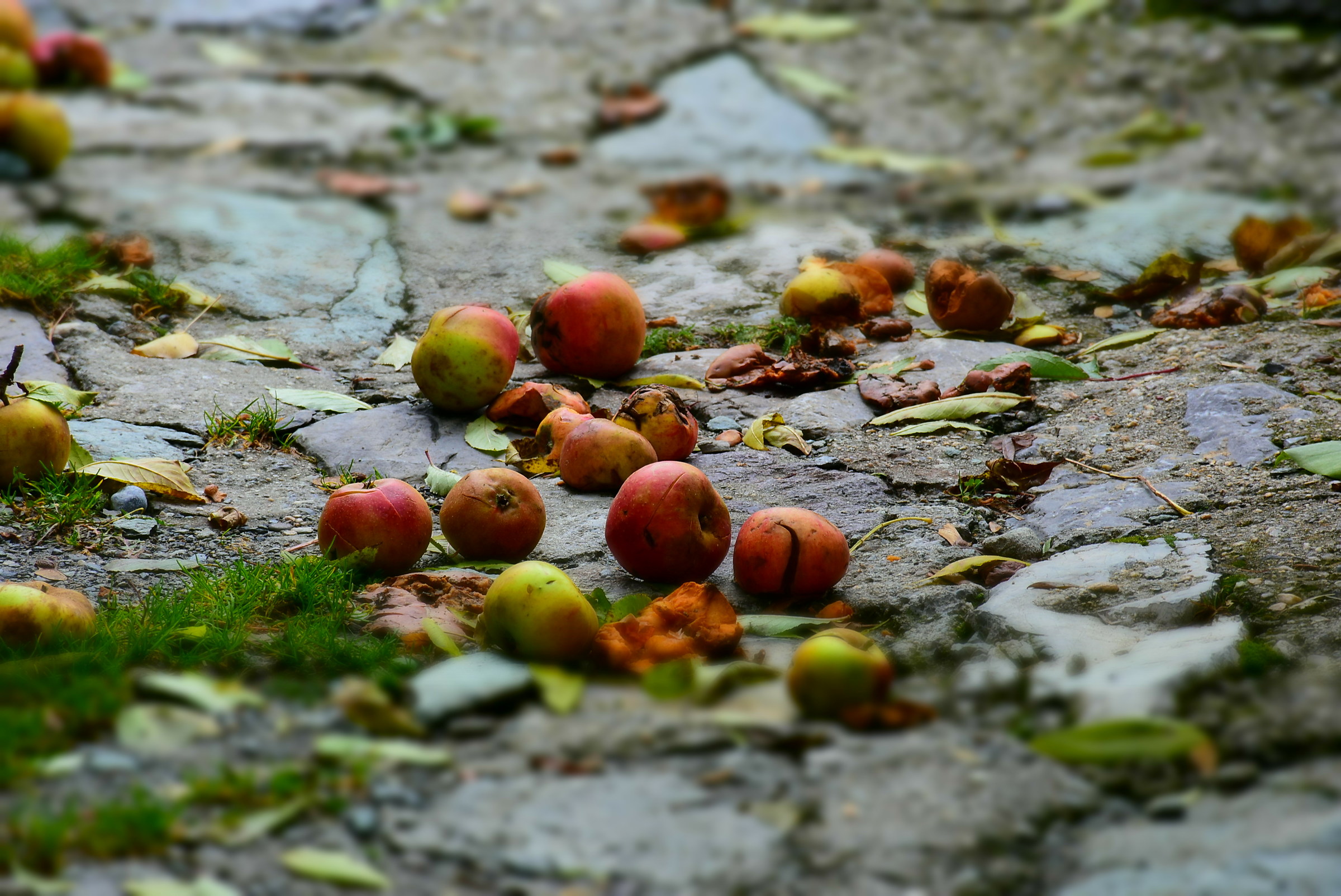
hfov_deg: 9.8
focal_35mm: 210
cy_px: 448
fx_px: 7828
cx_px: 670
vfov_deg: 6.6
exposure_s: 1/60
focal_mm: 140
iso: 320
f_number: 10
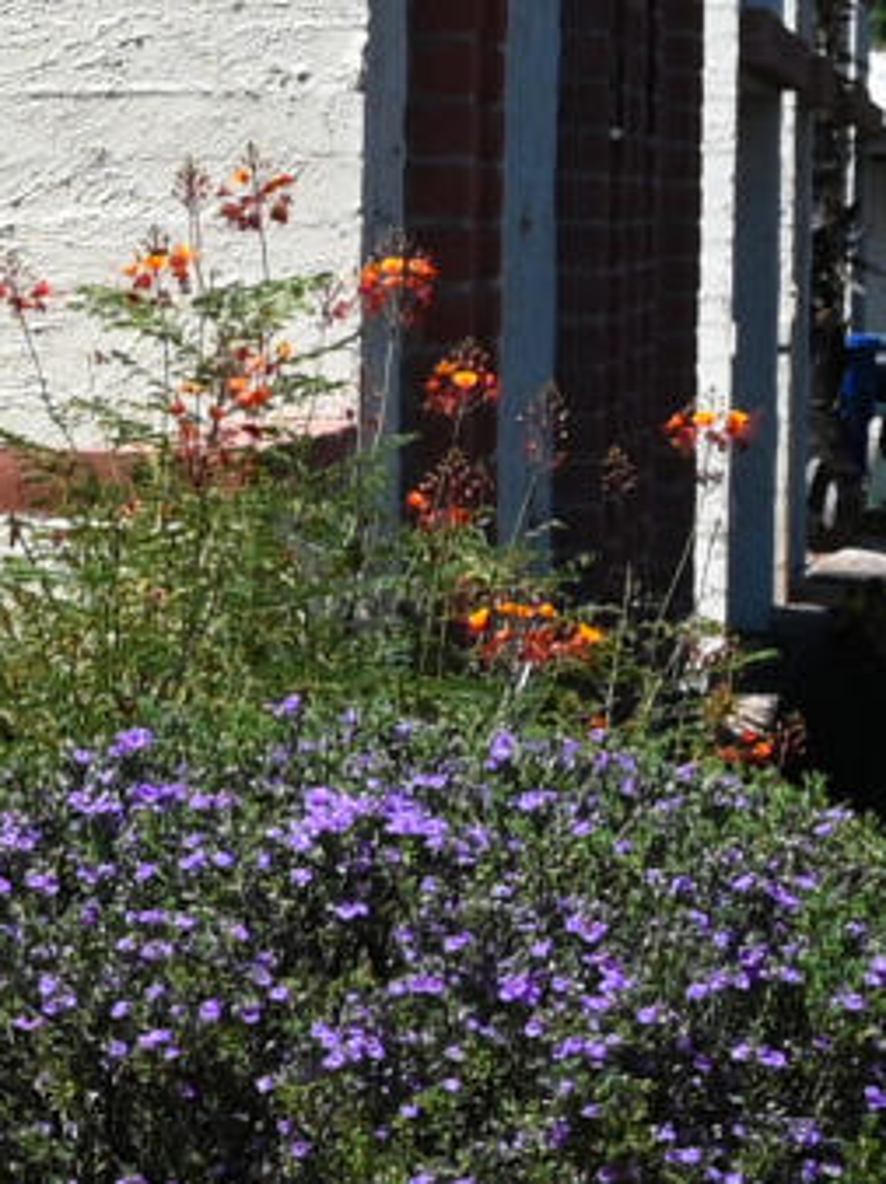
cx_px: -3831
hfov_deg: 4.7
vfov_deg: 7.7
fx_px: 8748
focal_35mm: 256
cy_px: 441
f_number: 8
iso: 100
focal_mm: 30
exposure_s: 1/500
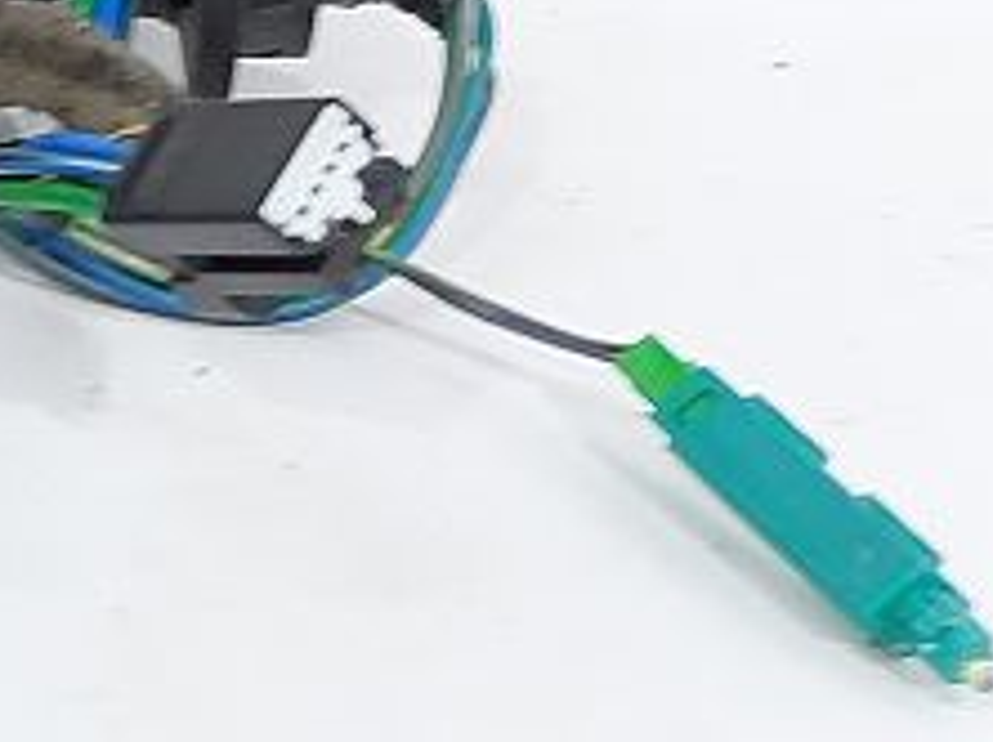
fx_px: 4298
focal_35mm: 150
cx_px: -1742
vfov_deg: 9.7
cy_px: -210
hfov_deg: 10.4
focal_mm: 5.23
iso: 80
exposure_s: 1/50
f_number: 1.8
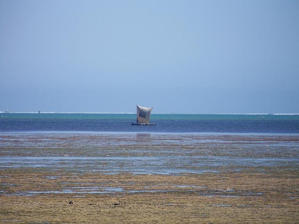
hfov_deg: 4.6
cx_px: 150
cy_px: 112
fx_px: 3731
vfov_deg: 3.4
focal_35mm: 432
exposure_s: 1/400
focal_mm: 70.2
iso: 64
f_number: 4.8
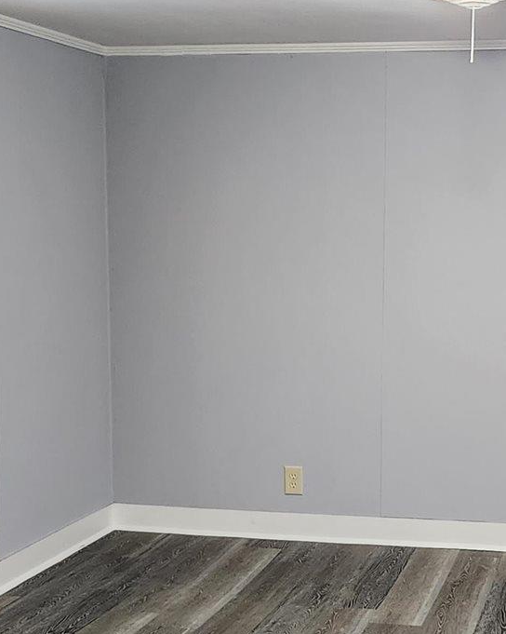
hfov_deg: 20.1
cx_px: 308
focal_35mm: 76
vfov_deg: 24.9
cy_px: 444
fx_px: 1424
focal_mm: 5.4
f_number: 1.8
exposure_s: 1/60
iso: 800
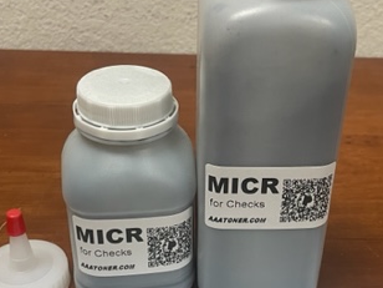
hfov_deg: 35.5
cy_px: 188
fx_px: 597
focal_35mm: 54
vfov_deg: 26.9
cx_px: 211
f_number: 1.6
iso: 125
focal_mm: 4.2
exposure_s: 1/60
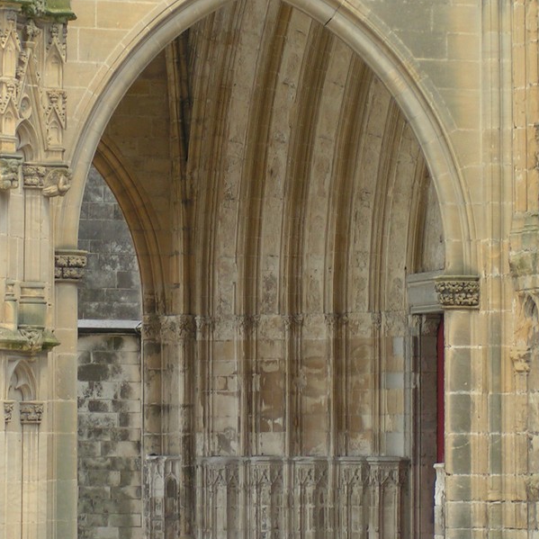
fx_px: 2995
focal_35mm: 170
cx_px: 266
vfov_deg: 10.3
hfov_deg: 10.3
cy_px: 264
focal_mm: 16.6
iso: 50
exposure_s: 1/125
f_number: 4
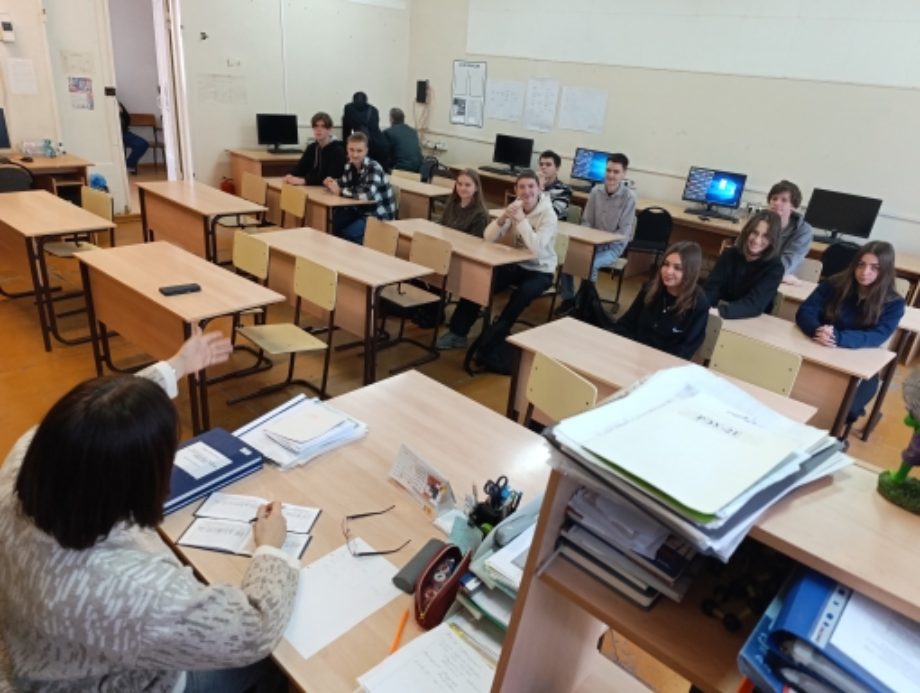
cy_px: 346
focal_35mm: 23
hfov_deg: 73.8
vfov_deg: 59.0
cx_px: 460
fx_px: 612
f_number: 1.6
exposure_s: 1/50
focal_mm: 6.14
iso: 1000
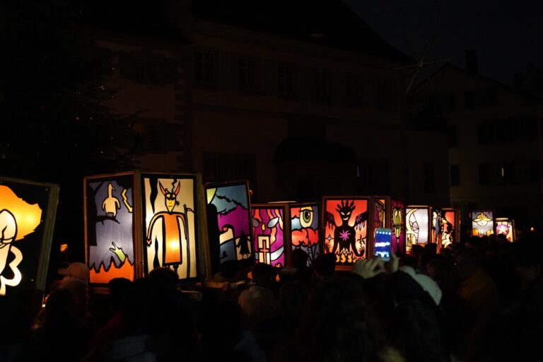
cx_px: 272
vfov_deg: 33.4
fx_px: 603
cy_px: 181
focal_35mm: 40
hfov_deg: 48.5
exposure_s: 1/40
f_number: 2.8
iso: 12800
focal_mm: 40
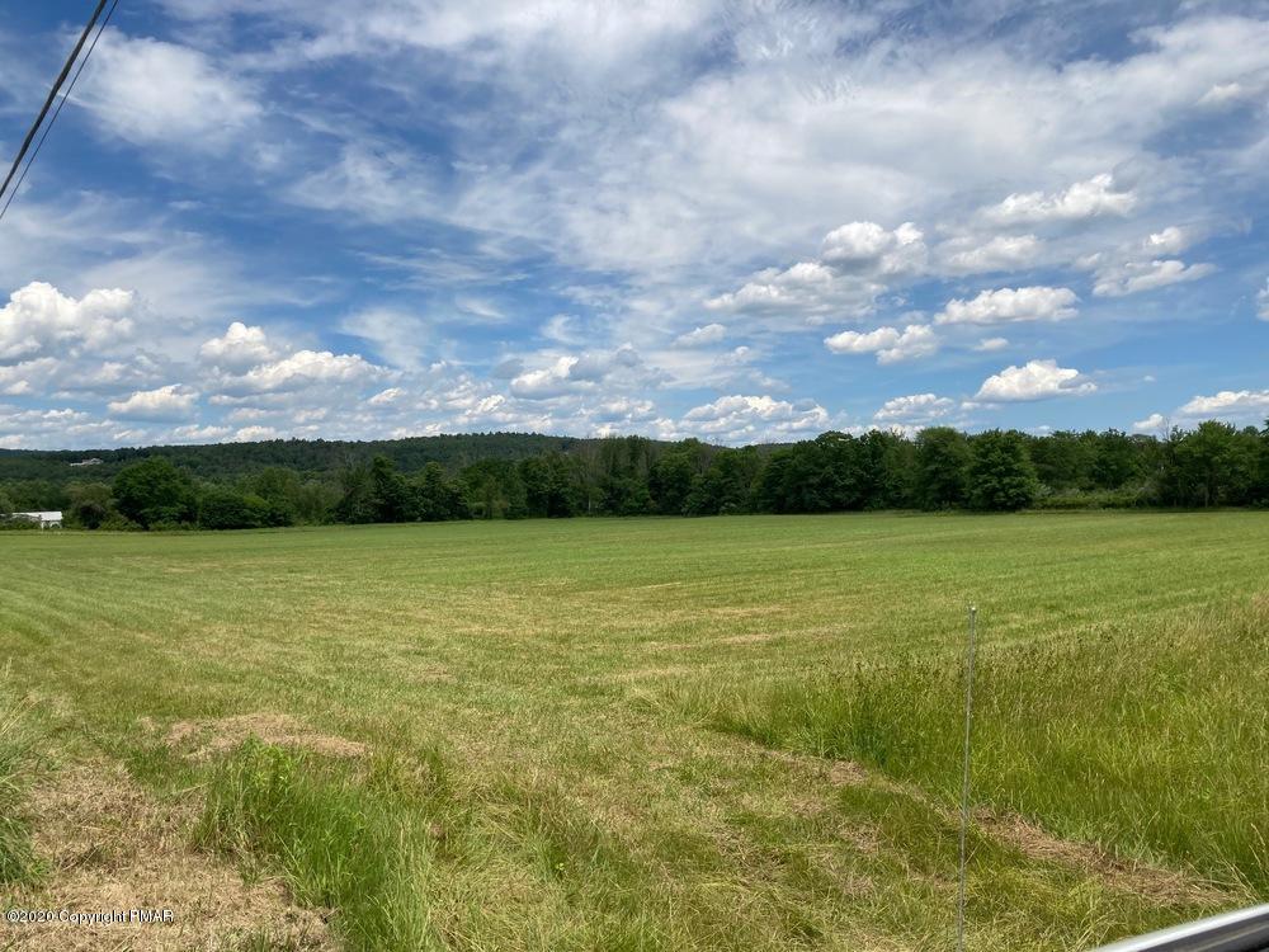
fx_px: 1026
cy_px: 476
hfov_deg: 63.4
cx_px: 634
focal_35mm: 28
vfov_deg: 49.7
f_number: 1.8
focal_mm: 3.99
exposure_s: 1/3745
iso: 25
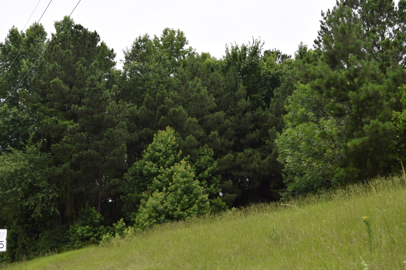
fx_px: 564
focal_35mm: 50
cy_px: 112
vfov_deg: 27.0
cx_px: 209
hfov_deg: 39.6
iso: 100
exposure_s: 1/200
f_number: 9
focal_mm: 26
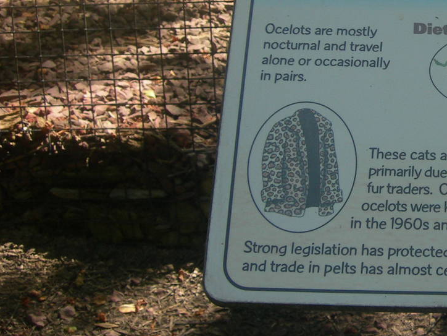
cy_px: 99
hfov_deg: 22.0
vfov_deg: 17.5
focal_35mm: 84
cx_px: 493
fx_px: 1085
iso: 50
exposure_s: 1/328
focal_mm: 7.8
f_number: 2.8
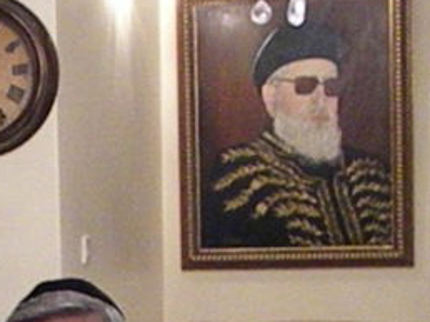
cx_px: 8
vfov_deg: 10.0
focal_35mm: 143
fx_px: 1775
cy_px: 474
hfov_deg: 13.6
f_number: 3.7
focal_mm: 6.4
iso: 1594
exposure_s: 1/62.8
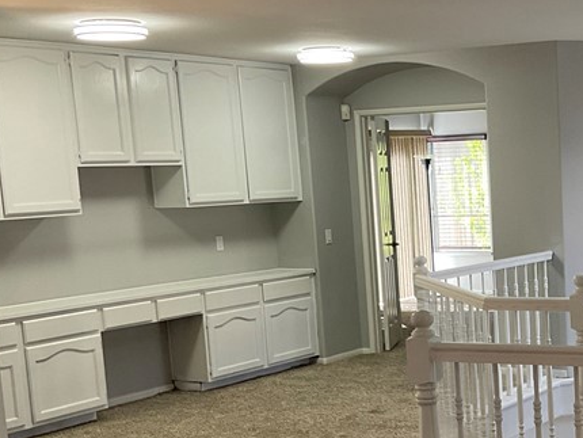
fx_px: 1163
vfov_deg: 21.1
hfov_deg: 26.8
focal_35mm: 69
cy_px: 343
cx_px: 569
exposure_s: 1/60
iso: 64
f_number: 1.8
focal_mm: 3
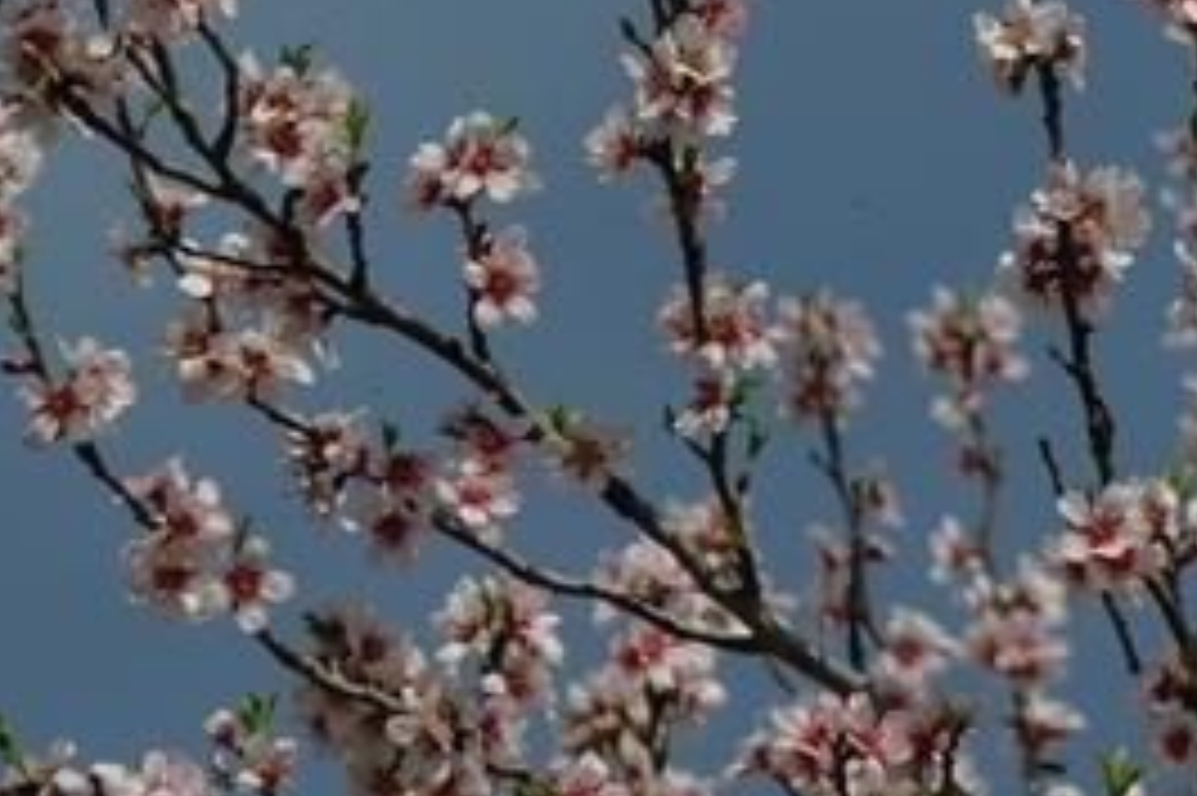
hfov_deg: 2.8
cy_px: -4
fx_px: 24655
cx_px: 922
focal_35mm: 742
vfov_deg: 1.9
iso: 100
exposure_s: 1/640
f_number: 6.3
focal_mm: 200
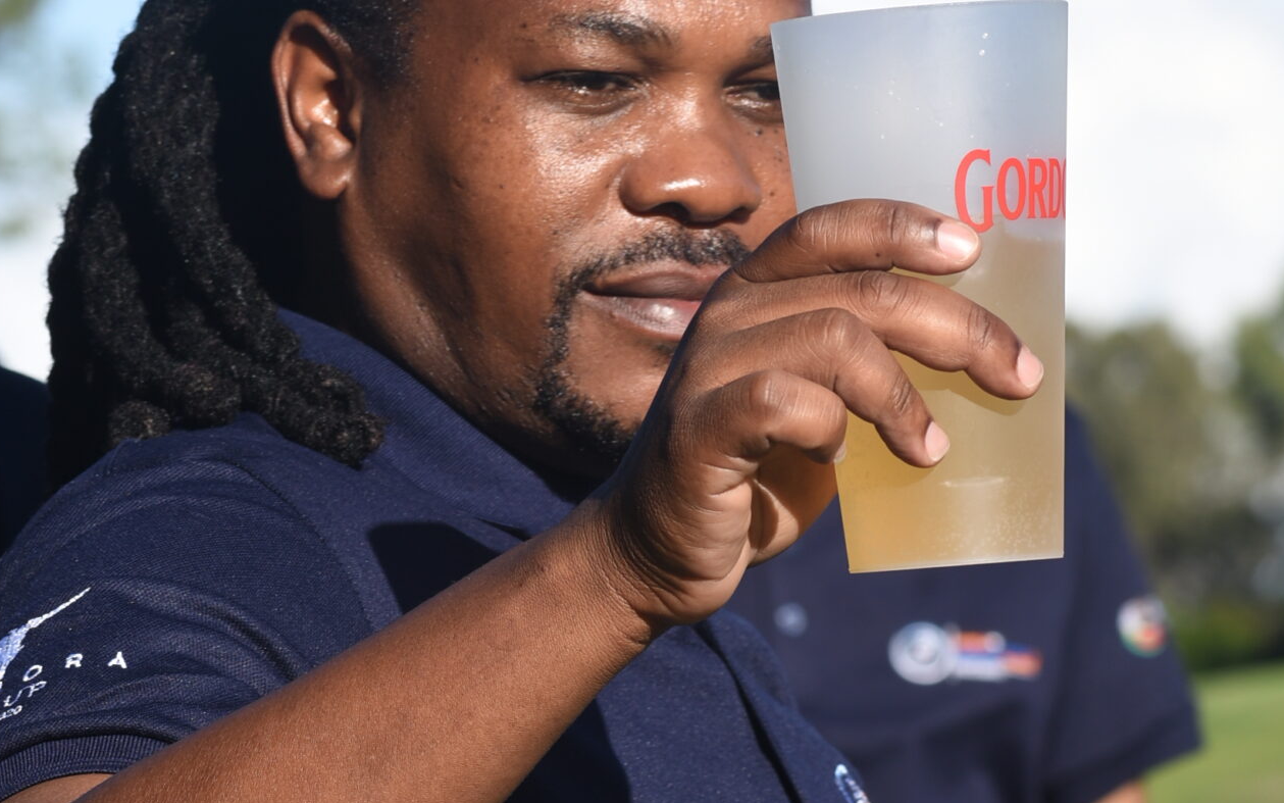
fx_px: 12703
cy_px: 756
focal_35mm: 363
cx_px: 593
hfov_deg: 5.8
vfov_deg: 3.6
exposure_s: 1/200
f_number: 9
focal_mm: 130
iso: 100
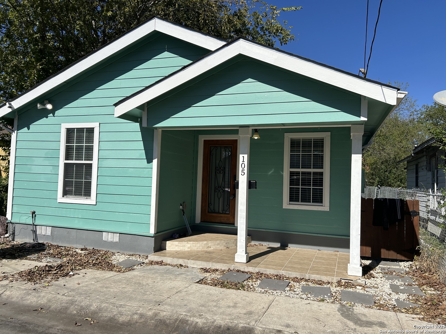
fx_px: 335
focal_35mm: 26
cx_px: 223
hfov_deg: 67.3
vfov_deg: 53.1
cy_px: 167
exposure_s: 1/7463
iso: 50
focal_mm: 5.7
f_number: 1.5
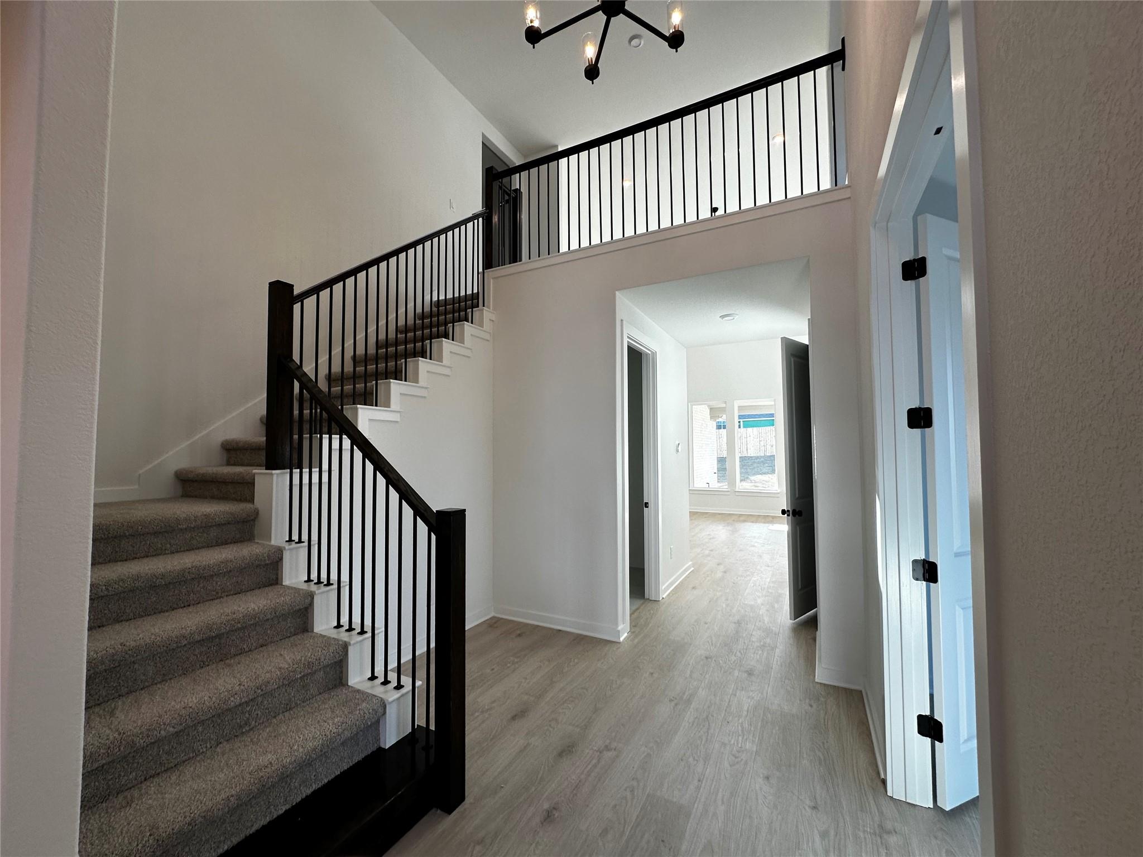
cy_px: 428
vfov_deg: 85.7
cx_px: 572
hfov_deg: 102.1
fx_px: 462
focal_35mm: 14
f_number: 2.2
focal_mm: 2.22
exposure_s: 1/120
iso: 64
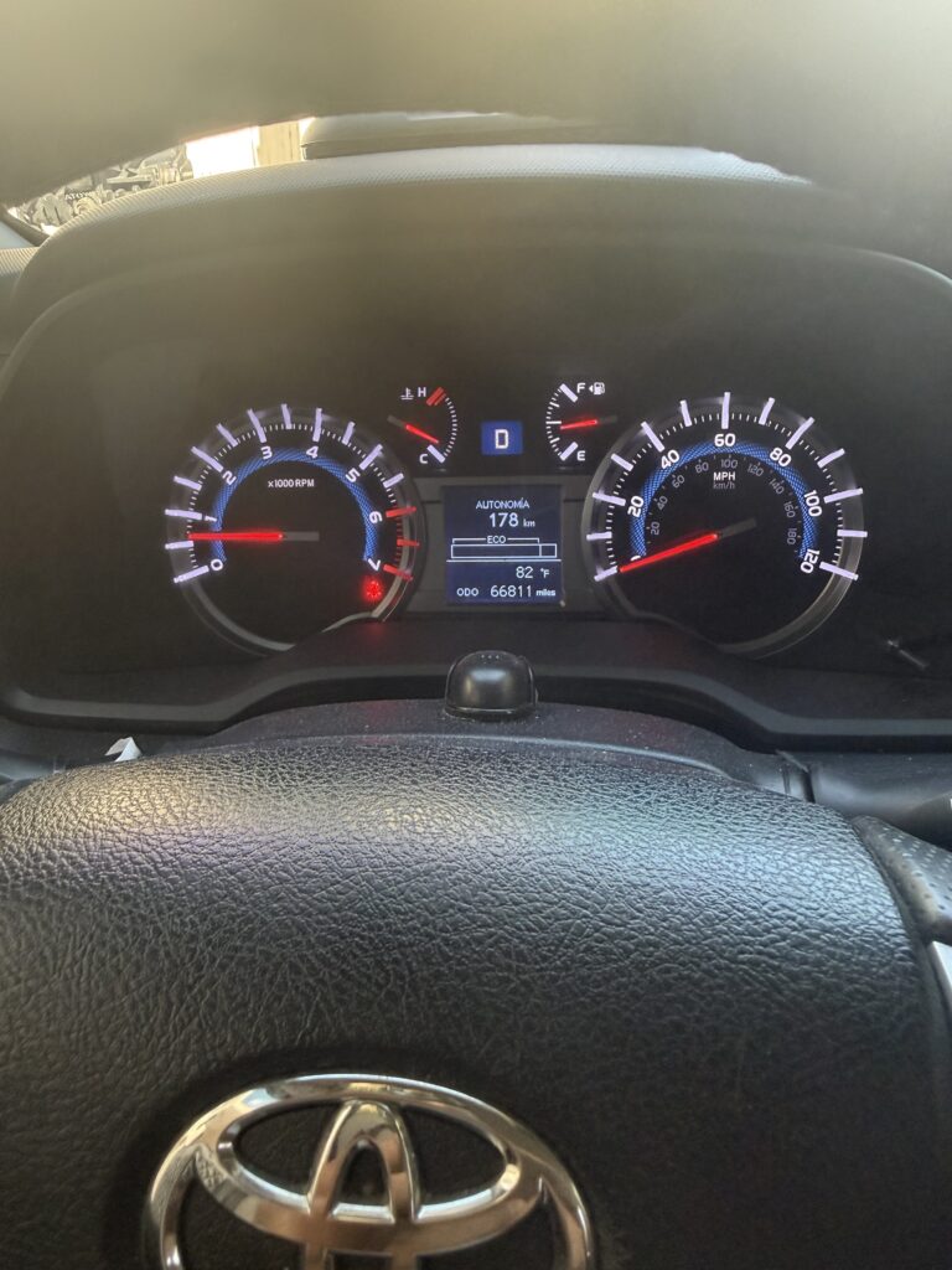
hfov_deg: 56.8
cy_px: 635
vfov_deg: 71.6
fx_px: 880
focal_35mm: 24
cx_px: 476
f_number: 2.2
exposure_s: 1/63
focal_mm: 2.22
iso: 320
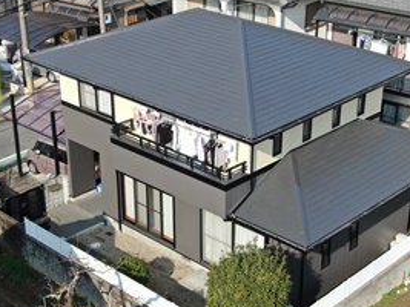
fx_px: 746
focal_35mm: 63
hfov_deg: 30.7
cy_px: 158
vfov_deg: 23.3
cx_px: 203
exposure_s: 1/500
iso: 100
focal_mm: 8.6
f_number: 3.8
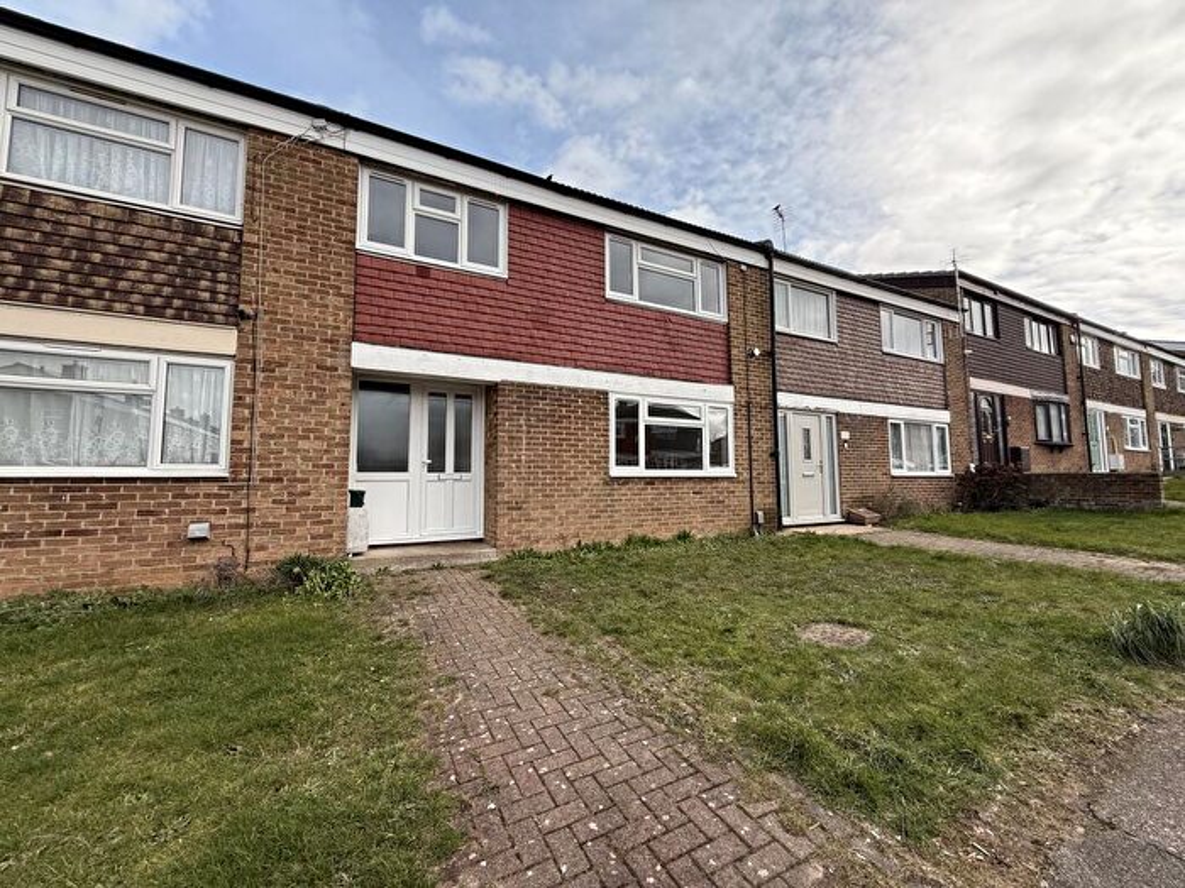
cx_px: 592
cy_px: 444
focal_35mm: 14
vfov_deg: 85.7
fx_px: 479
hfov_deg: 102.1
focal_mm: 2.22
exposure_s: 1/574
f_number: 2.2
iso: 50
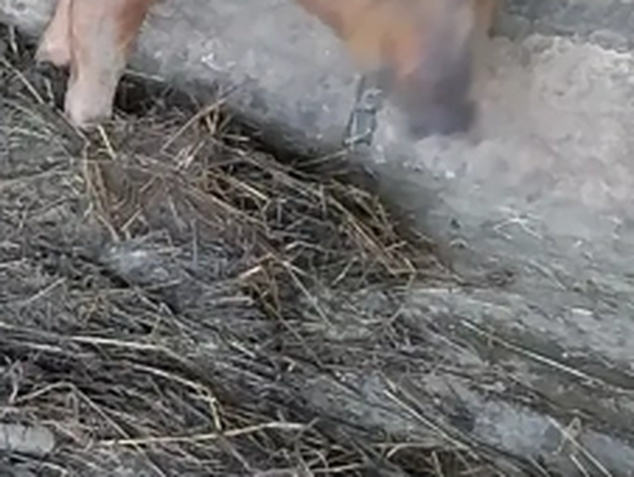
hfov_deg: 15.5
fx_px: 2108
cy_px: -22
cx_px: -365
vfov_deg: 12.7
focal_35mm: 115
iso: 320
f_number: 1.8
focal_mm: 4
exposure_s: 1/33.3
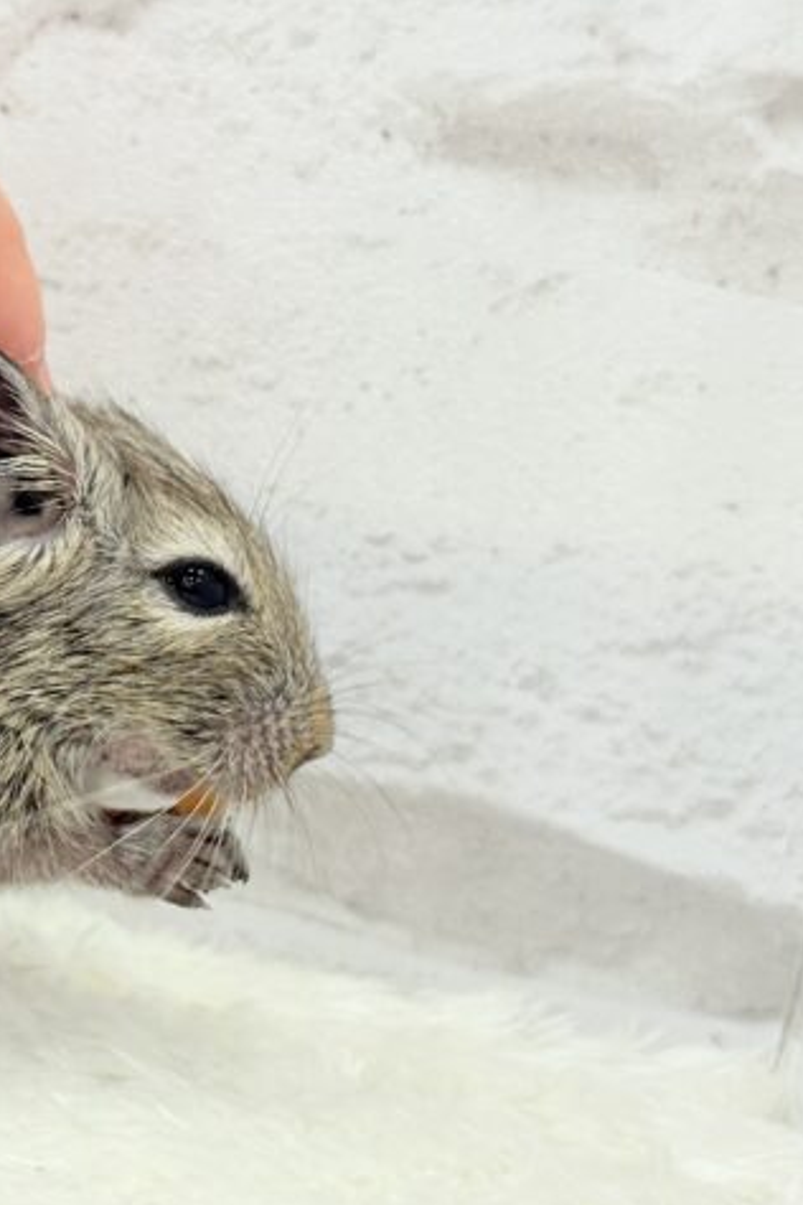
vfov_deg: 27.7
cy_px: 605
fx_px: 2442
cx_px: 132
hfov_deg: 18.5
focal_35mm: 73
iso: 125
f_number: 1.6
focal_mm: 5.96
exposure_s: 1/100
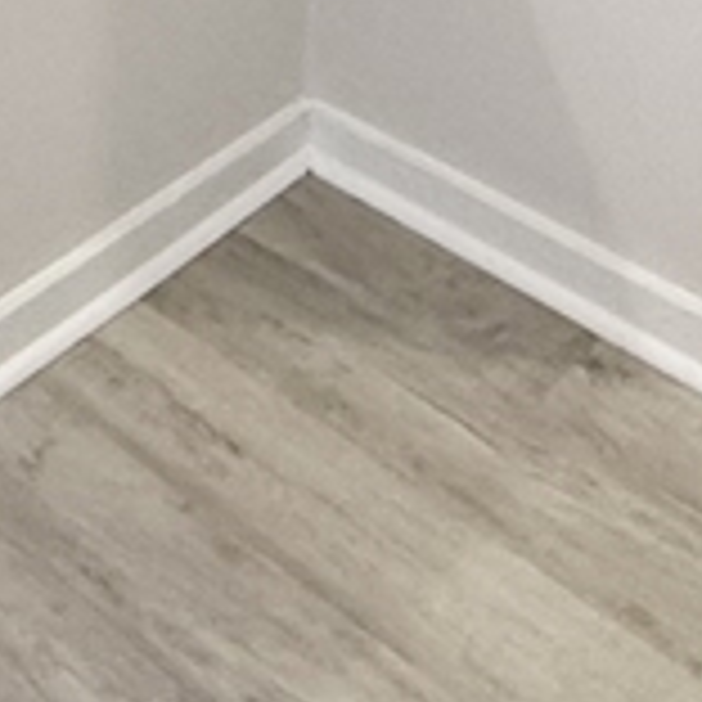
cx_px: 104
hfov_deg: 21.0
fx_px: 1858
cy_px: -729
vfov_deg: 16.2
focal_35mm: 81
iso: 250
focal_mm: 2.22
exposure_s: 1/120
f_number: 2.2
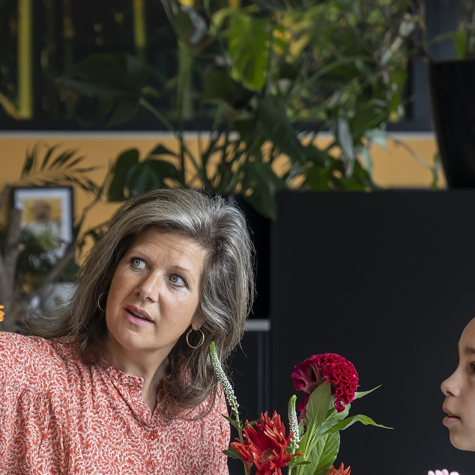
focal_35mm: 175
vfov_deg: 10.0
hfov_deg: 10.0
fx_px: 2717
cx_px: 109
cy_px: 393
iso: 400
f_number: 3.5
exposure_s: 1/250
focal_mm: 68
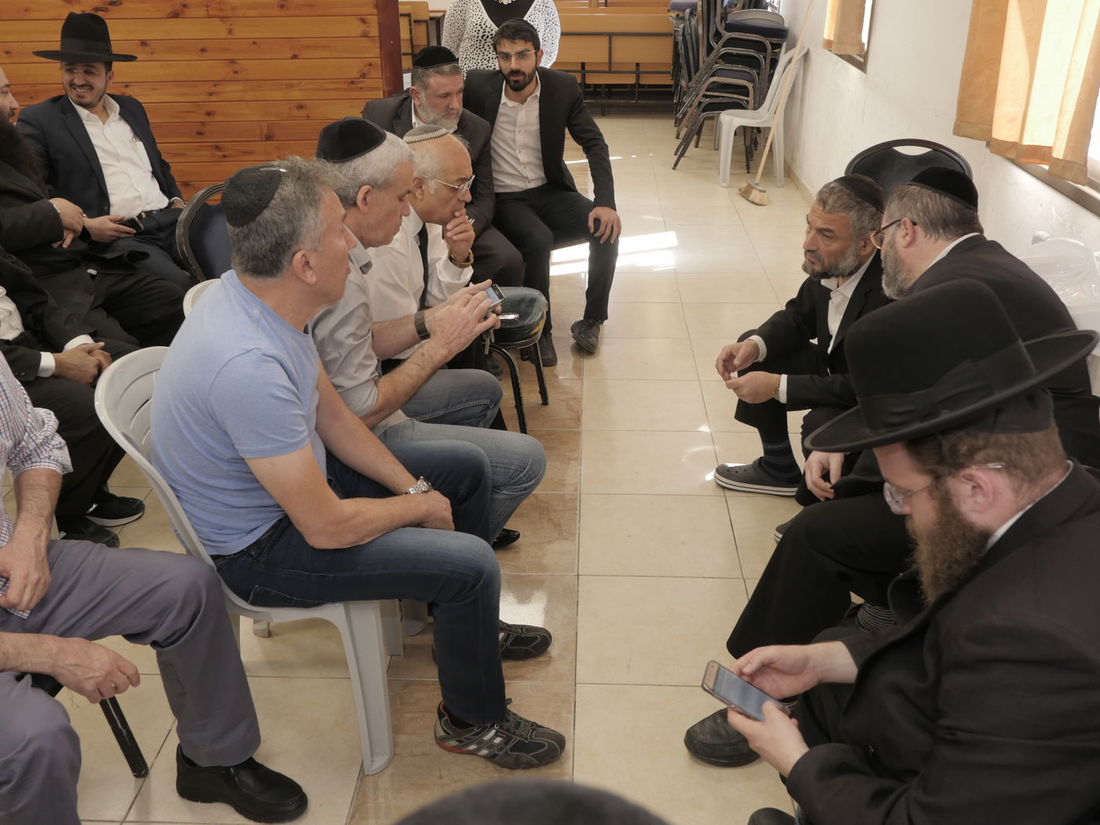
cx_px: 550
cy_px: 412
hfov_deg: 56.8
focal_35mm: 32
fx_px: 1017
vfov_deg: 44.2
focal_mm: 16
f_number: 3.5
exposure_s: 1/160
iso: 640
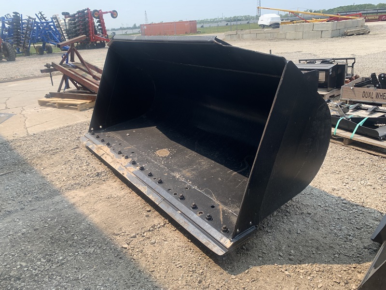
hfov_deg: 67.3
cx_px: 193
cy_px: 145
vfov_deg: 53.1
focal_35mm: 26
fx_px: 290
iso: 25
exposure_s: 1/1250
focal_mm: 4.25
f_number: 1.8
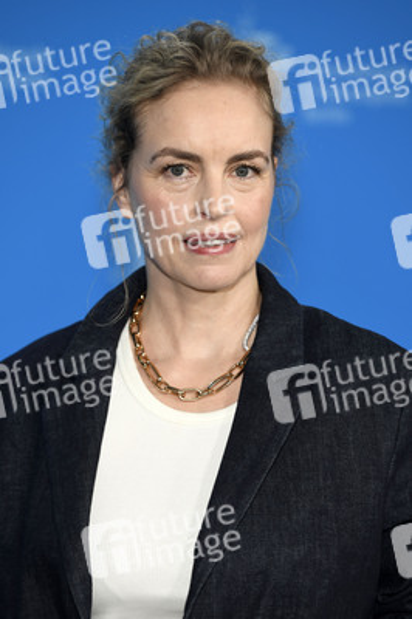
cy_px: 310
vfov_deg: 12.8
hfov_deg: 8.6
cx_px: 206
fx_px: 2751
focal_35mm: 160
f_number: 4
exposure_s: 1/400
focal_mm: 160
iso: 640
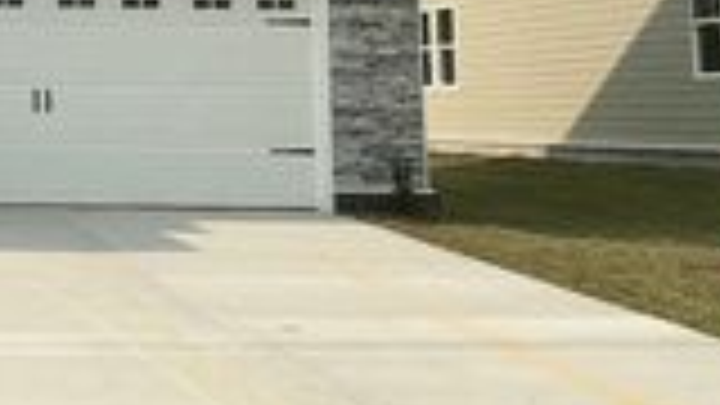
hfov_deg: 19.6
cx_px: -248
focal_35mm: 99
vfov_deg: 11.9
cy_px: -92
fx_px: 1890
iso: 25
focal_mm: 3
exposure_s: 1/3125
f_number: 1.8
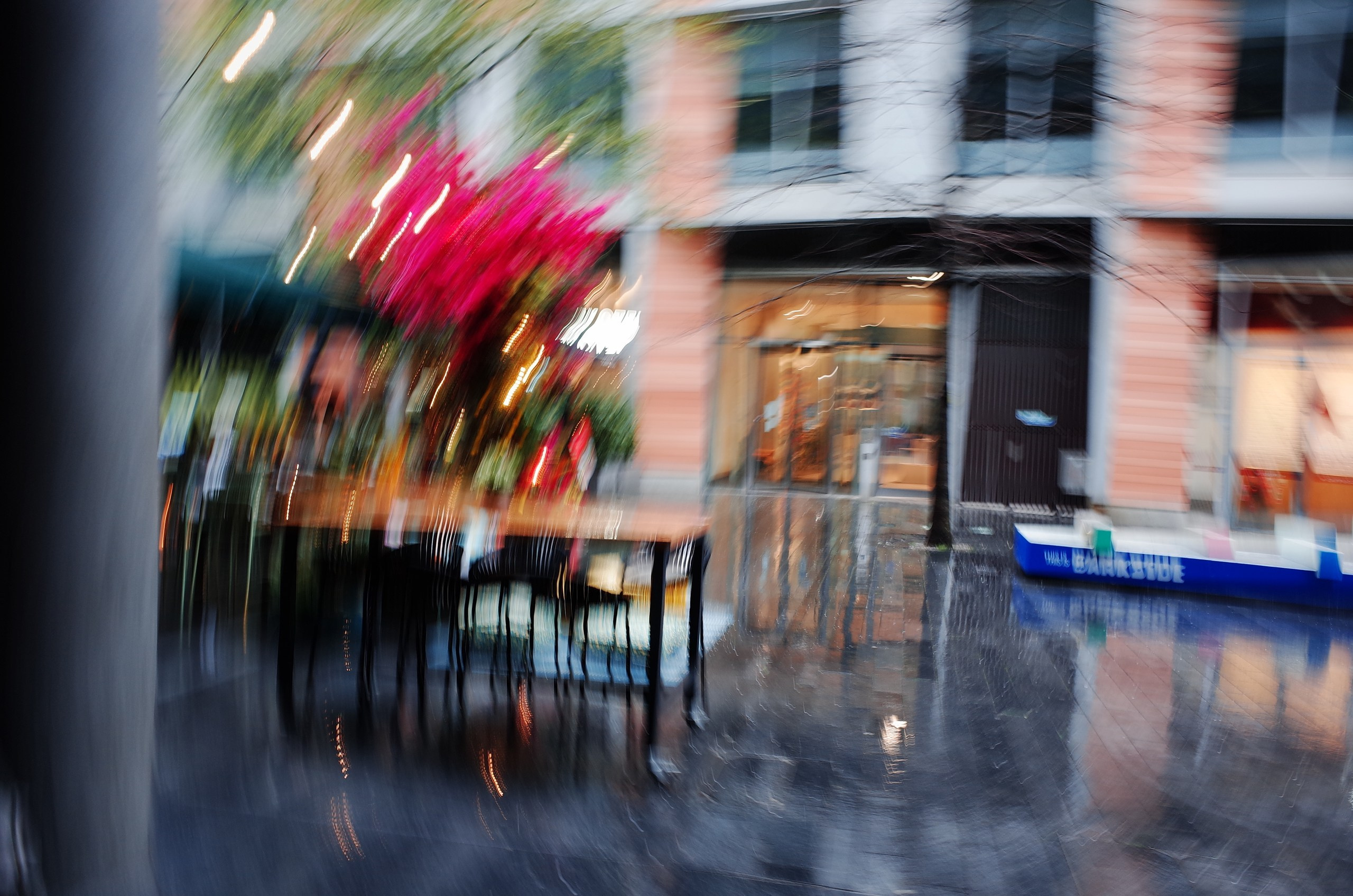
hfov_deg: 65.6
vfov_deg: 46.2
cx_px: 676
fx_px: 1050
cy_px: 448
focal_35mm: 28
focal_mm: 18.3
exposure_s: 1/8
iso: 125
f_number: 3.2
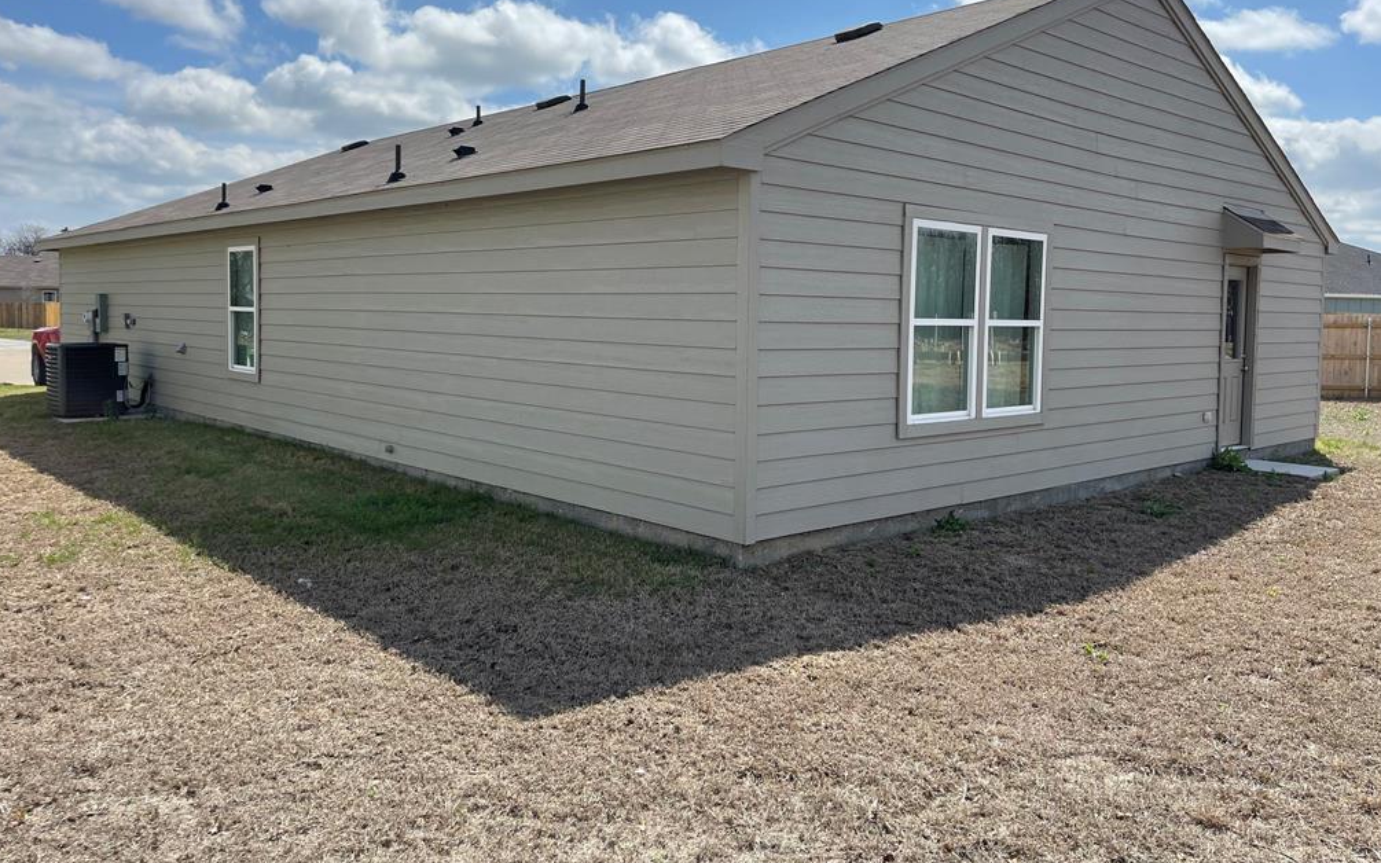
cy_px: 357
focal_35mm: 27
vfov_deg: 45.8
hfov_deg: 68.4
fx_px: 1016
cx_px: 691
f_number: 1.6
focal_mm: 5.1
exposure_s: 1/4348
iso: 32
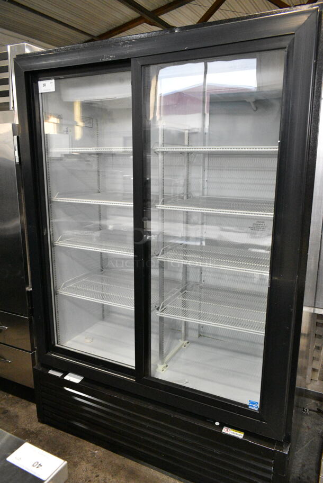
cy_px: 242
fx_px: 363
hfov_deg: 48.0
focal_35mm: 27
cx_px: 162
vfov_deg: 67.3
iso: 6400
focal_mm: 18
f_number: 5
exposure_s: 1/400
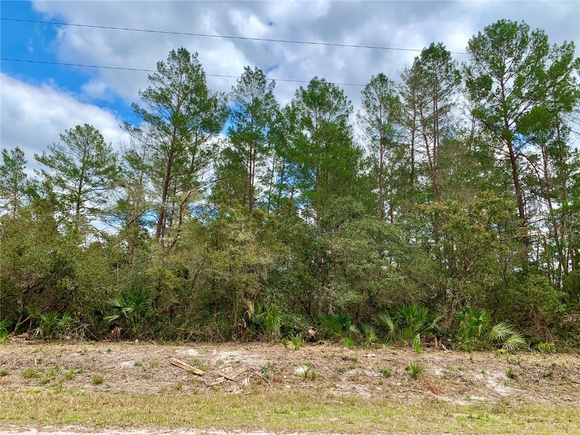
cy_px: 218
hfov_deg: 67.3
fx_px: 436
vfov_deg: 53.1
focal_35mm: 26
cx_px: 290
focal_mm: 4.25
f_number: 1.8
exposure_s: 1/1447
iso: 25
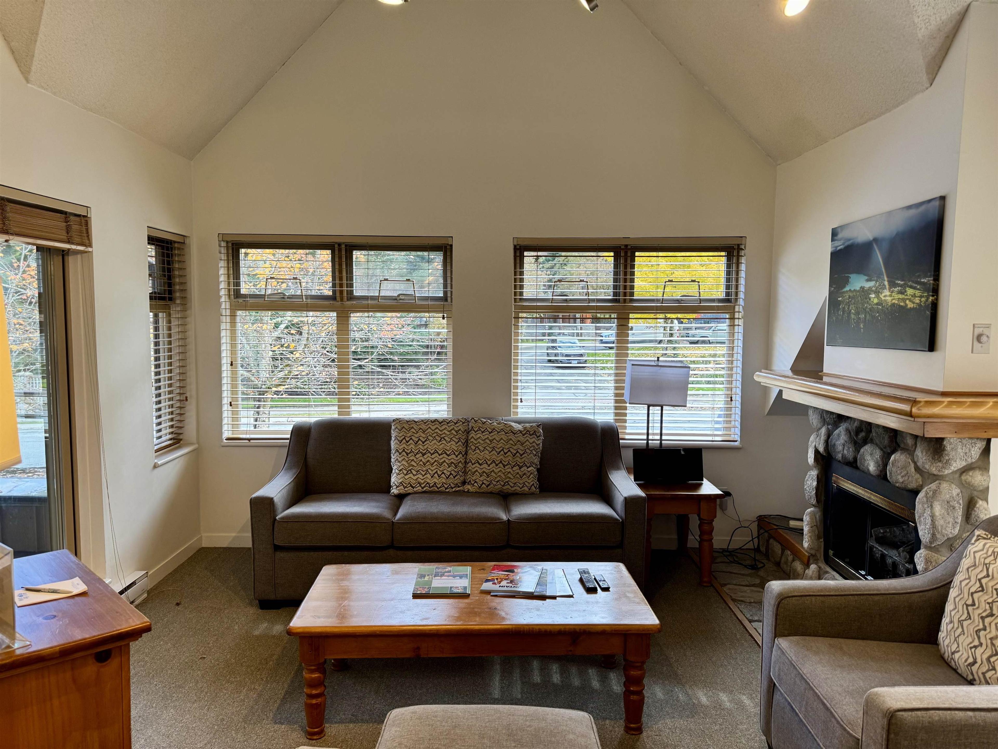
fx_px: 692
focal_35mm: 24
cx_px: 499
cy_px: 374
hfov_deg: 71.6
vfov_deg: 56.8
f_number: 1.78
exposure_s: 1/120
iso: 125
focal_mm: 6.76
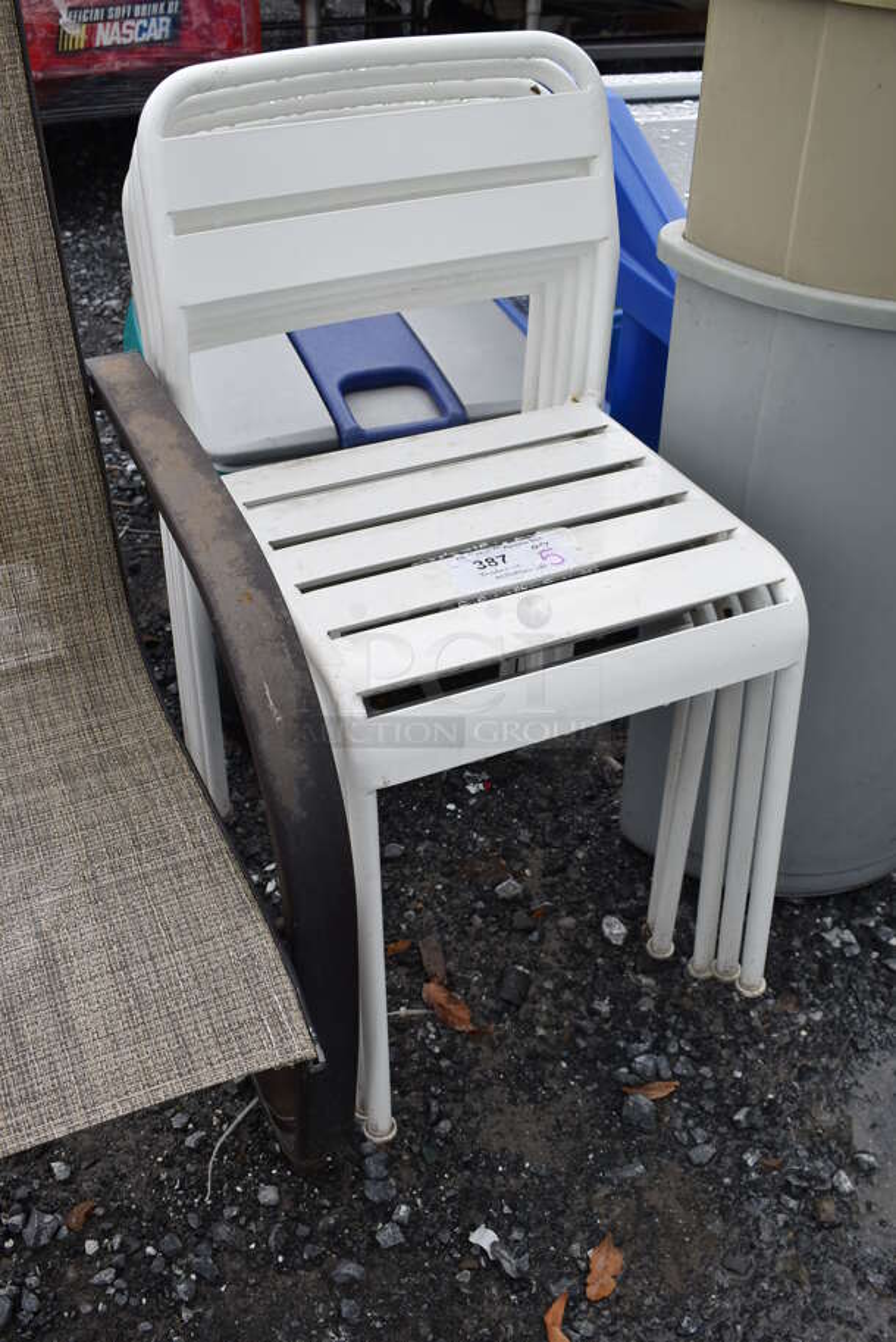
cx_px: 448
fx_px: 1286
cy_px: 671
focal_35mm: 34
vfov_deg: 55.1
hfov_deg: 38.4
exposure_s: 1/250
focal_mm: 23
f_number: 8
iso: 180
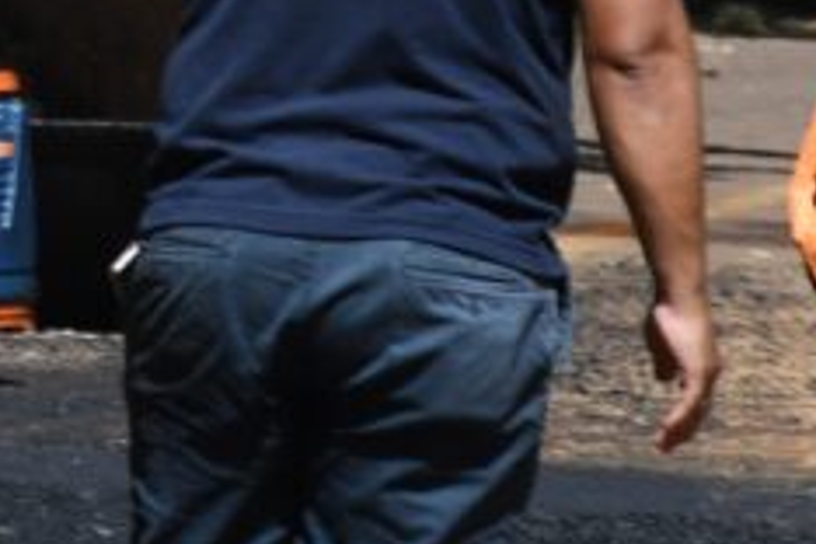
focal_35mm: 1022
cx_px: 495
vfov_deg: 1.3
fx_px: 23164
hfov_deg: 2.0
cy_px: -3
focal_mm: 140
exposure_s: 1/100
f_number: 13
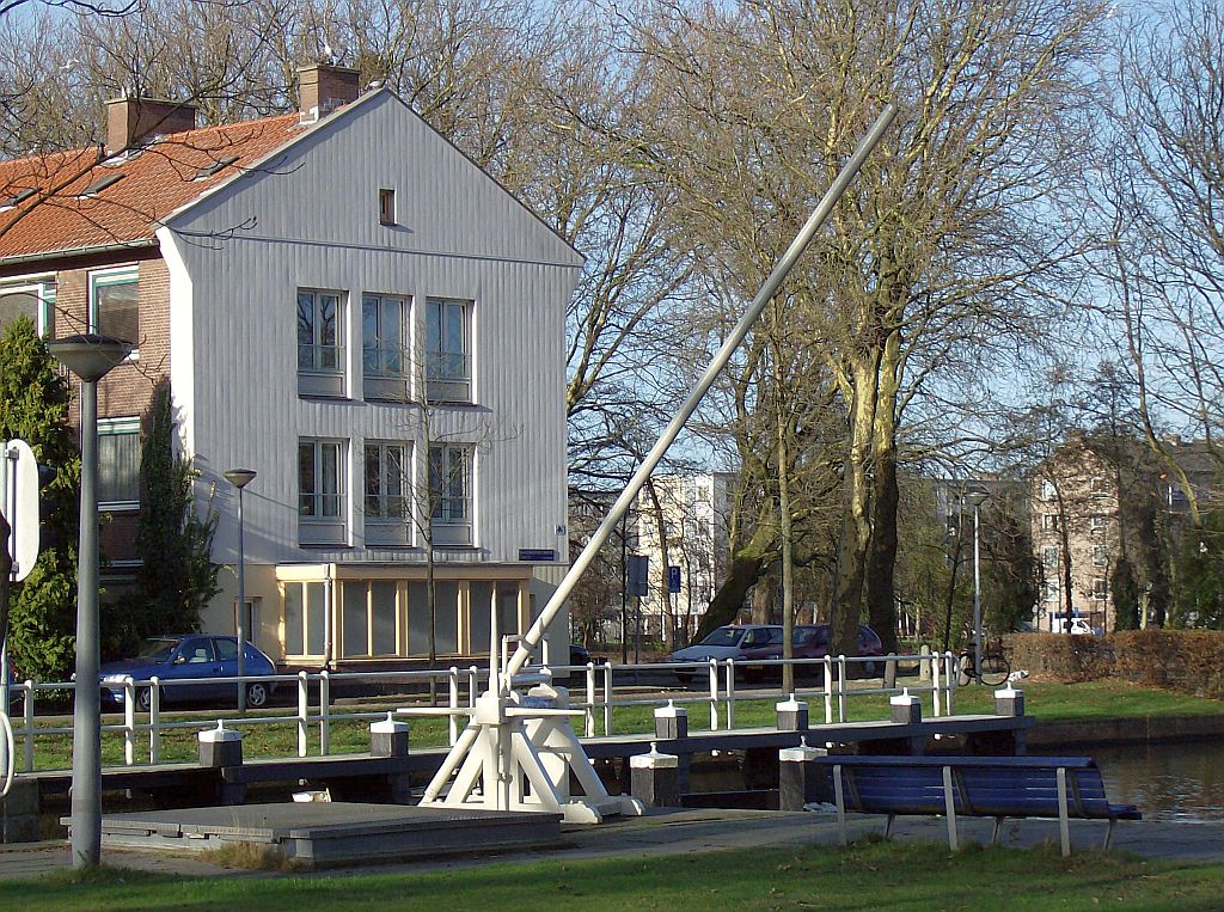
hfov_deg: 19.7
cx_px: 612
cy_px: 456
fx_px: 3528
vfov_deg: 14.7
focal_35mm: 100
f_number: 4.6
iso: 100
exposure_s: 1/541
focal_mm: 16.6
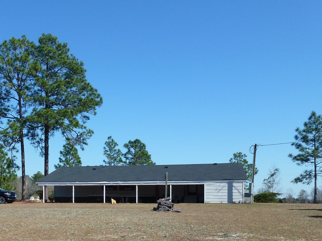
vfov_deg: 30.6
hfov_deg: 38.9
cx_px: 46
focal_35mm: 46
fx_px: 428
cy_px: 201
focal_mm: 4.7
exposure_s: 1/800
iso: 100
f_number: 4
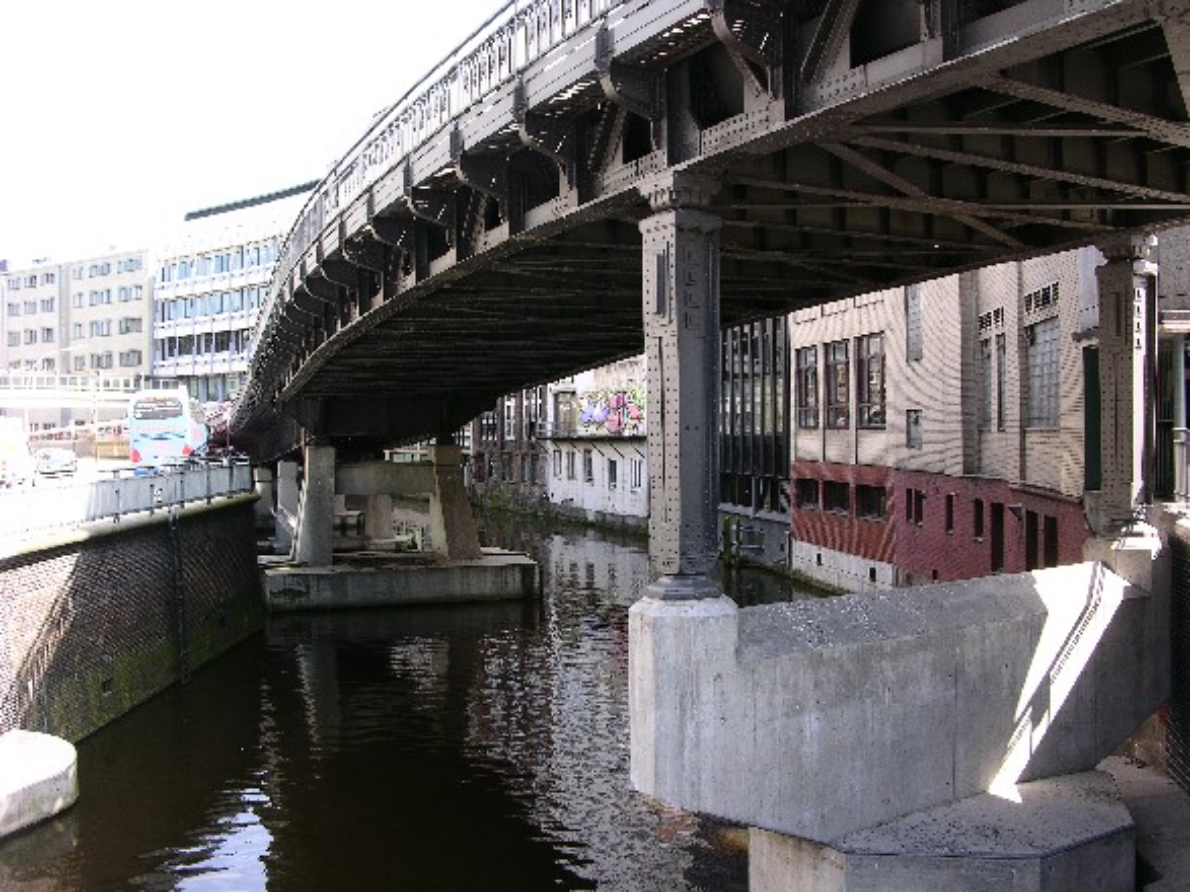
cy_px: 446
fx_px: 1203
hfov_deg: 52.6
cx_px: 595
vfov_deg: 40.7
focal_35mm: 35
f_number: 5
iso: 50
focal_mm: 8.9
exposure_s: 1/49.5
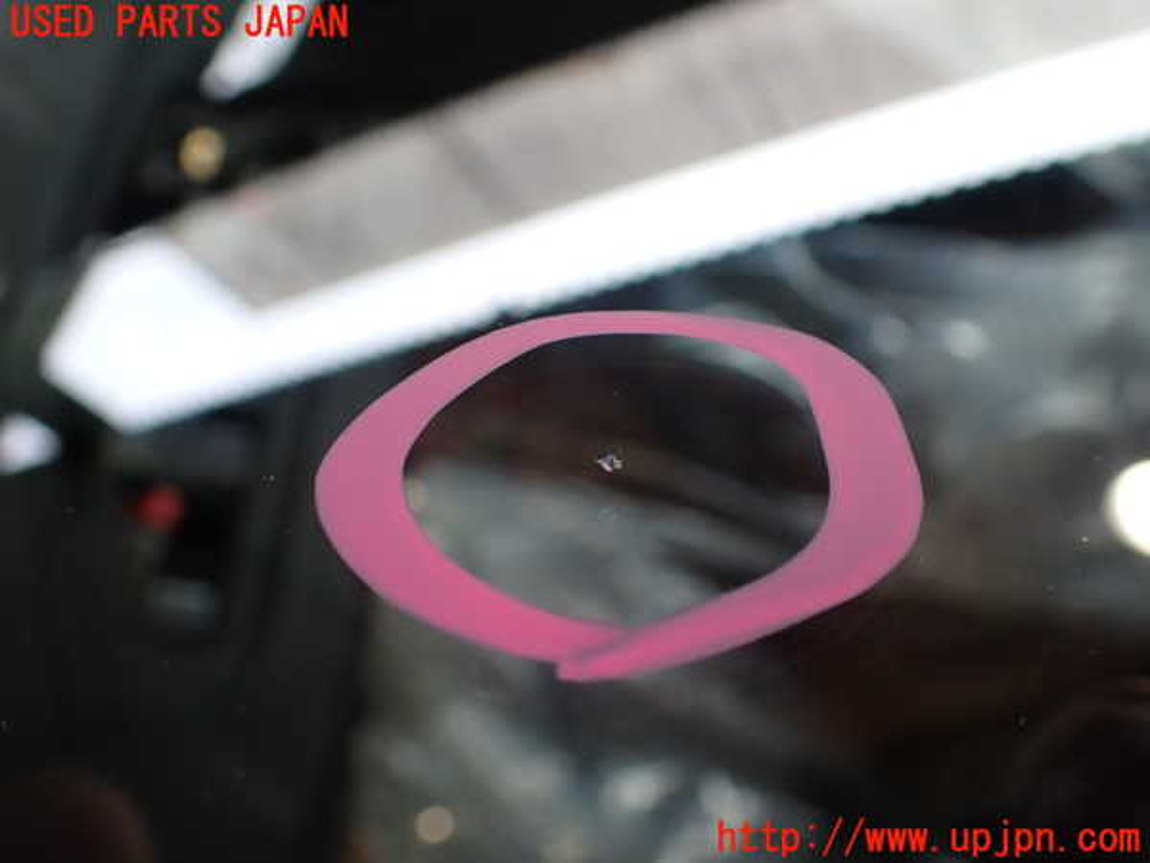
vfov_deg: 46.8
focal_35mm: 30
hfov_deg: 60.0
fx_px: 997
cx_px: 575
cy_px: 432
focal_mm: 5.4
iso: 125
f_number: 2.3
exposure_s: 1/125
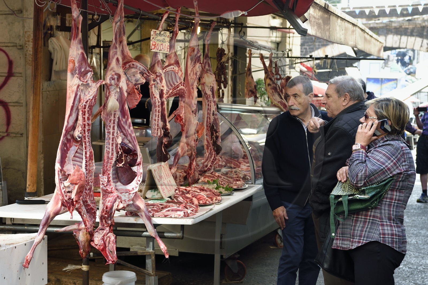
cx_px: 214
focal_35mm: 65
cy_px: 142
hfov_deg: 31.0
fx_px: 773
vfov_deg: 20.9
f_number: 8
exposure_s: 1/160
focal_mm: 65
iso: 800
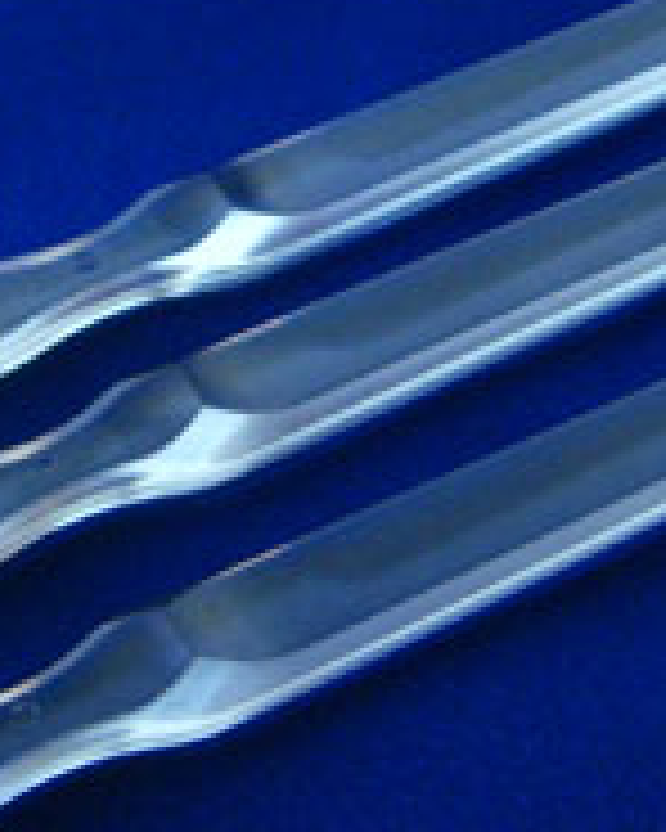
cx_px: 320
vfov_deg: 19.2
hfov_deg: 15.4
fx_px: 2464
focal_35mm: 100
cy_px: 380
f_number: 2.8
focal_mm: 7.9
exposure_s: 1/8
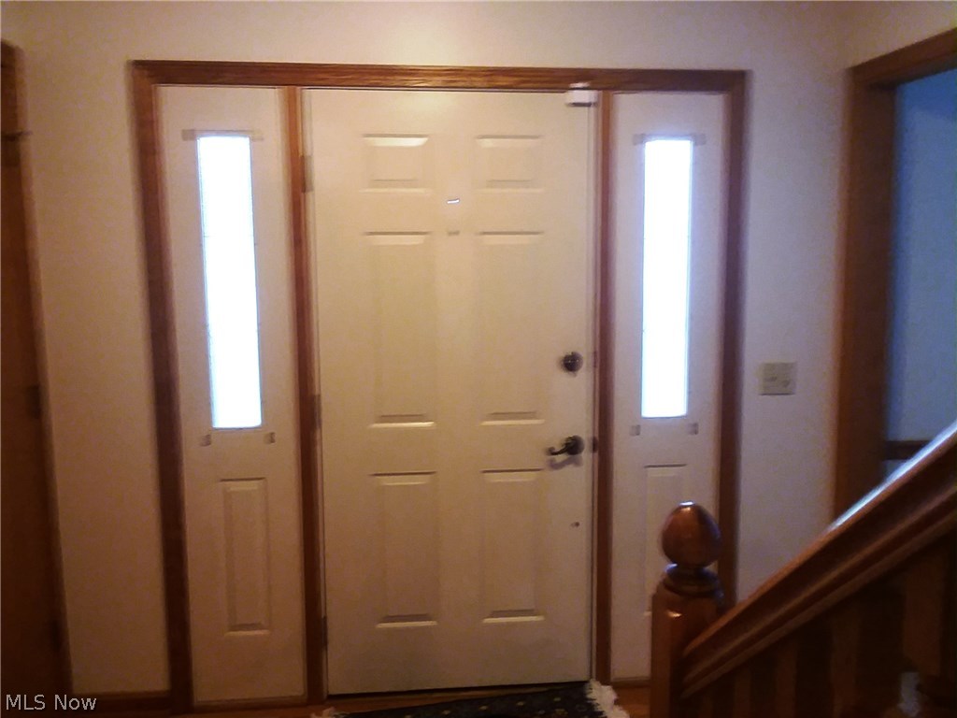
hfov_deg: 61.7
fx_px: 802
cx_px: 478
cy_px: 359
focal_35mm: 29
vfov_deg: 48.2
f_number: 1.9
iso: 160
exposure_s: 1/24
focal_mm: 2.47
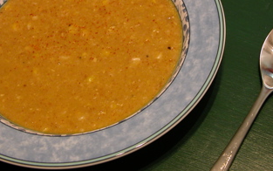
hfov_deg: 32.9
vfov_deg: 20.9
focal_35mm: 62
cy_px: 59
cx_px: 129
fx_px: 462
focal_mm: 10
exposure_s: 1/3.9
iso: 112
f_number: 2.9
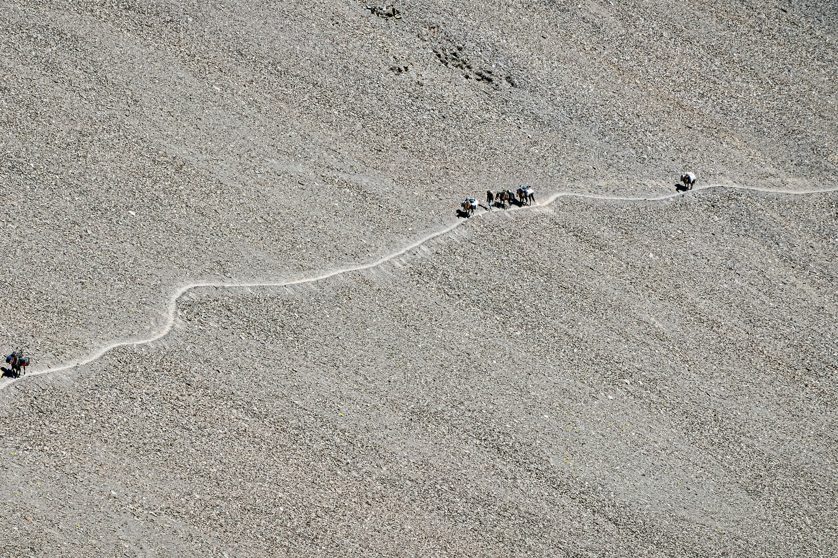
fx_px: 4352
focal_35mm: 187
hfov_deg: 11.0
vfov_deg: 7.3
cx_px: 326
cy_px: 236
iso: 64
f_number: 4.5
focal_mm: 54.62
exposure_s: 1/200
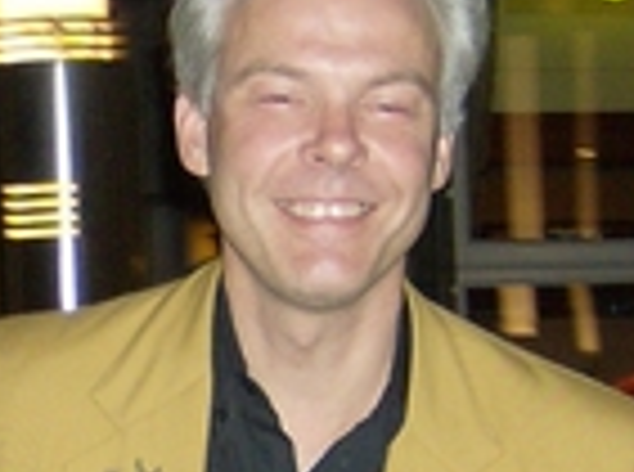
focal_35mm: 153
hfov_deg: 12.8
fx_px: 2795
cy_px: 483
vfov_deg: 9.6
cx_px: 36
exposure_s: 1/60
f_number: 2.8
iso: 200
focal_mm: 6
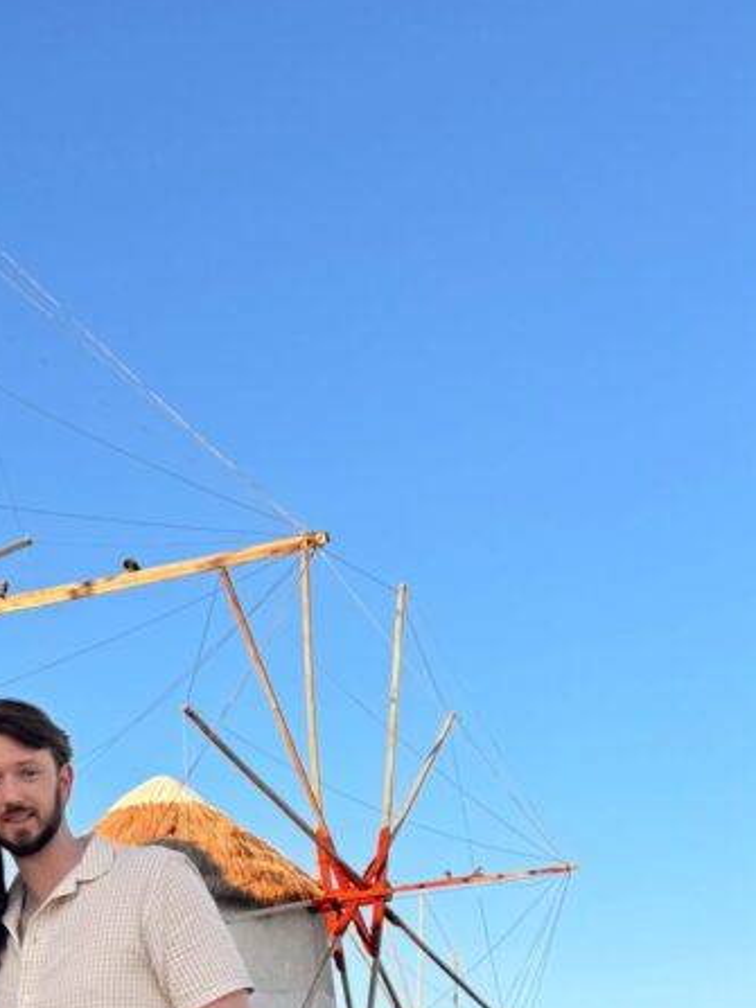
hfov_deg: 24.6
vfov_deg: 33.0
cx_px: -88
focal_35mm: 55
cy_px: 927
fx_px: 1602
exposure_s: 1/1597
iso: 80
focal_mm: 6.76
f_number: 1.78
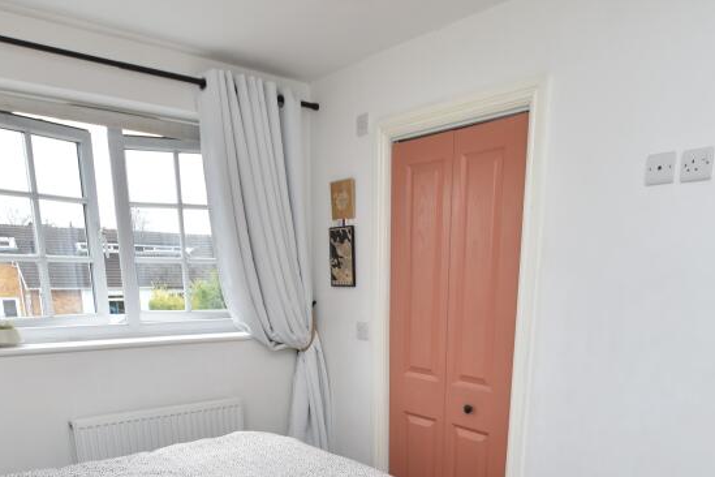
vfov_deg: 42.0
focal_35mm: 28
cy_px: 442
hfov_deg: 65.4
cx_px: 389
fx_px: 556
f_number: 5
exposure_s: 1/100
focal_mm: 10
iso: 100
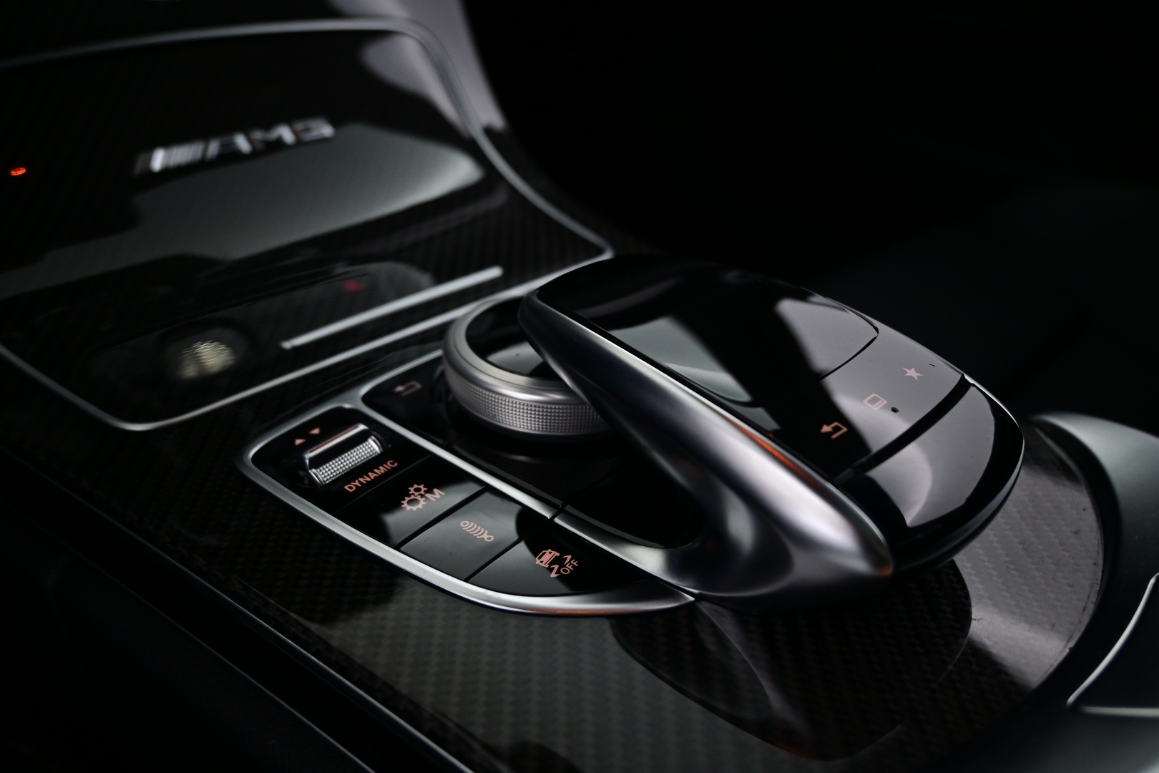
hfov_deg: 61.9
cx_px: 580
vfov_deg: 43.6
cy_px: 386
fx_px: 966
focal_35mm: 30
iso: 800
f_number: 3.8
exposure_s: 1/30
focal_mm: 20
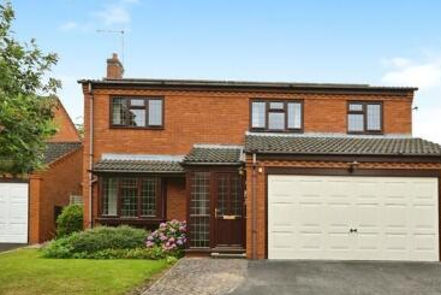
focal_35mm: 25
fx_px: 306
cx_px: 257
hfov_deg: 71.0
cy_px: 214
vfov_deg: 49.7
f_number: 6.3
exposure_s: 1/160
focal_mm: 14
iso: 100
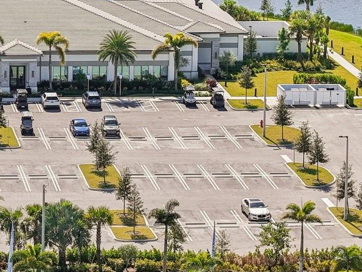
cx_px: -184
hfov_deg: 9.0
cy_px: -44
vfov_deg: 6.9
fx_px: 2237
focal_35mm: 214
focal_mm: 19.4
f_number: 2.8
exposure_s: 1/2000
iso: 130
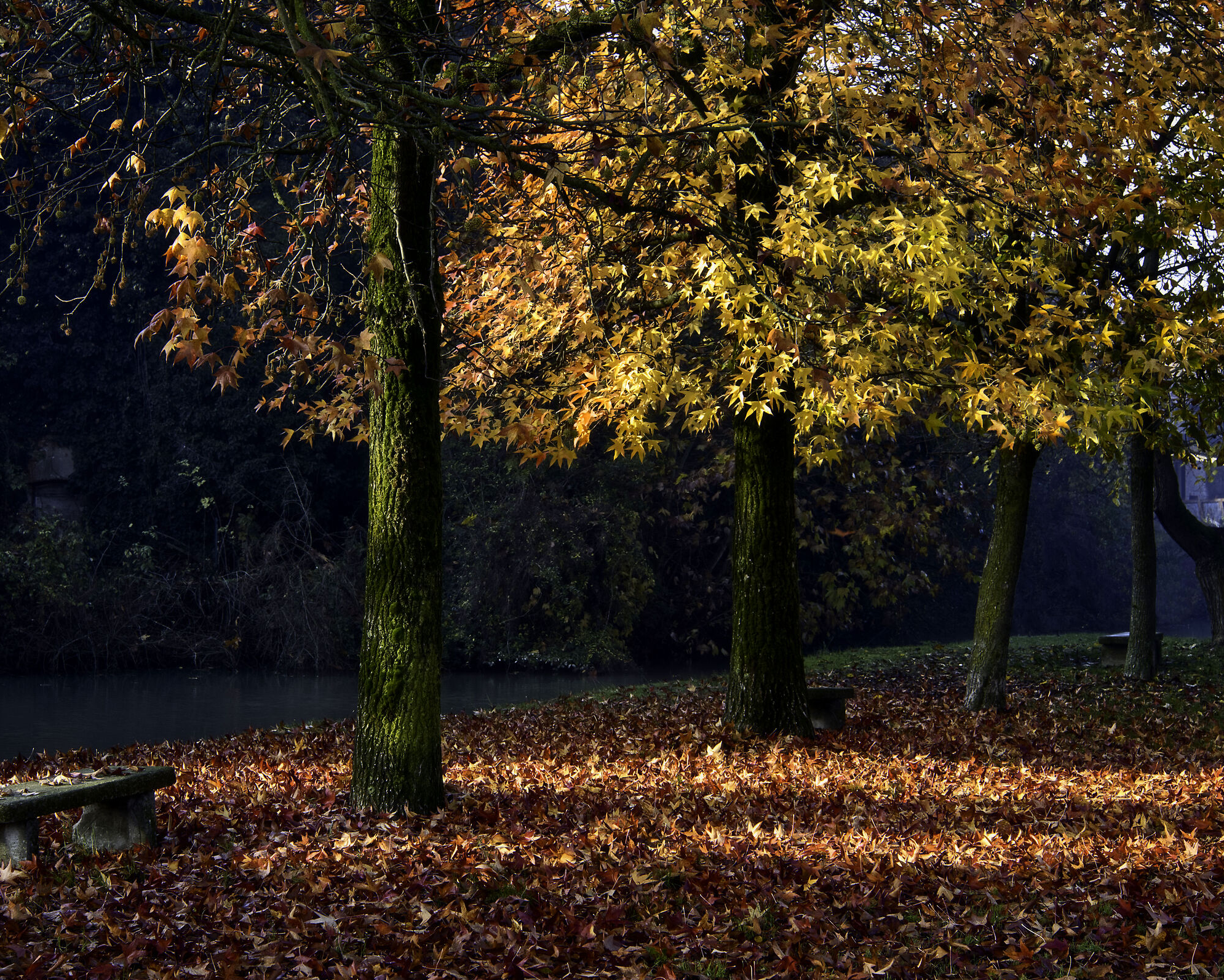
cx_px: 511
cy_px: 492
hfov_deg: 24.7
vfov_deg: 19.9
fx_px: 2789
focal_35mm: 77
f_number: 8
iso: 500
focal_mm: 45.5
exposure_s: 1/105
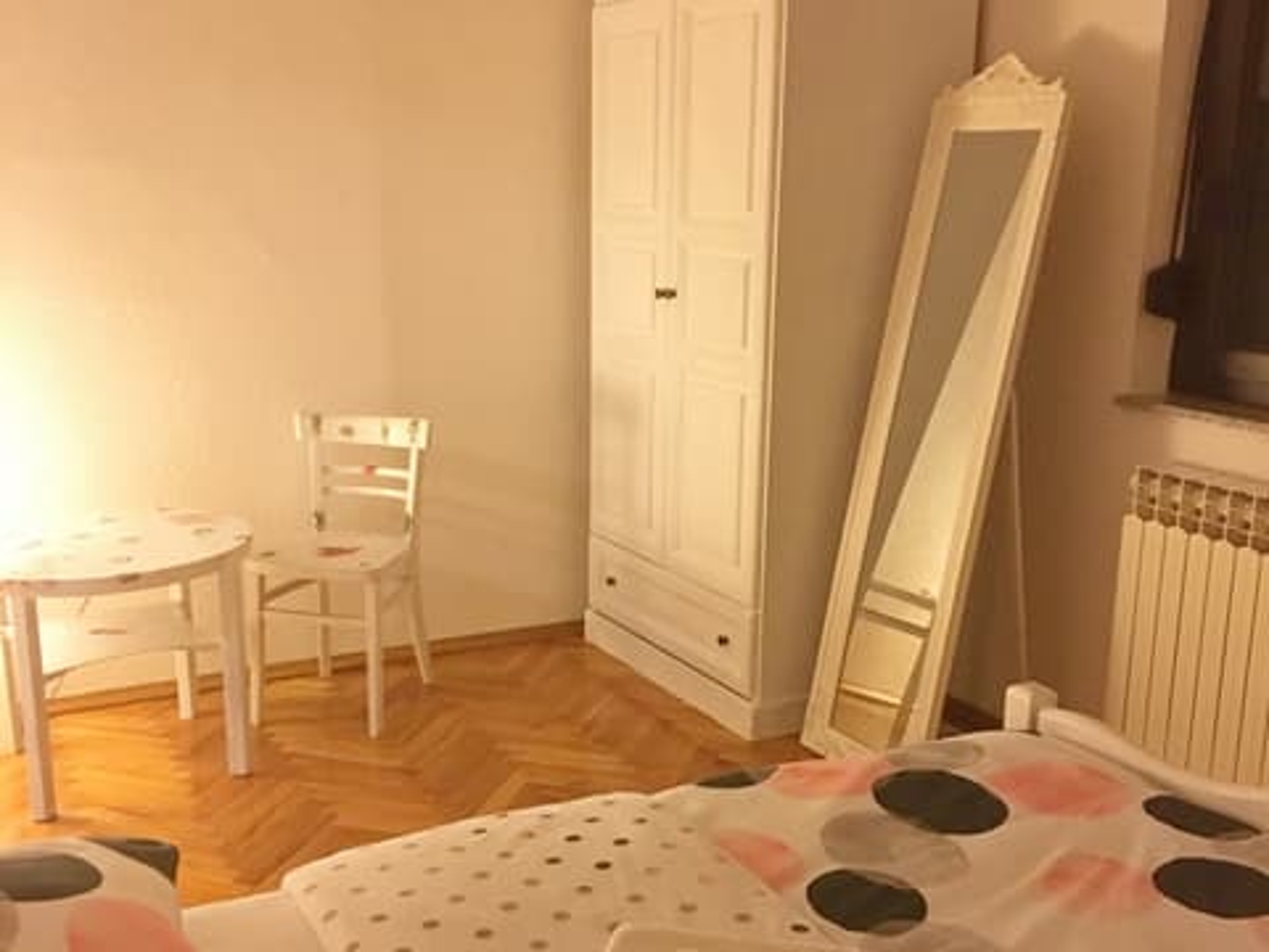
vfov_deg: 48.2
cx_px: 634
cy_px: 476
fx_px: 1063
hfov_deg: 61.7
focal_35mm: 29
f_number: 2.2
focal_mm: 4.15
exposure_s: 1/17
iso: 250
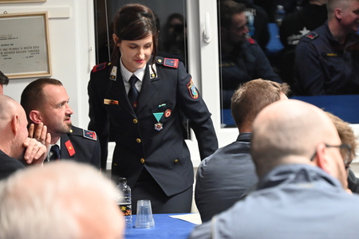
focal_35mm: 135
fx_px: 1346
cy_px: 120
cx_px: 180
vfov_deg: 10.2
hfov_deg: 15.2
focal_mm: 135
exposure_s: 1/125
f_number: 6.3
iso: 8000
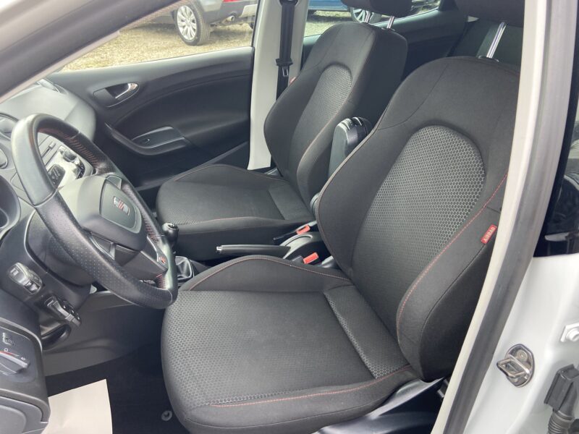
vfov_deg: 53.1
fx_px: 435
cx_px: 290
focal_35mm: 26
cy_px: 217
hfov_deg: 67.3
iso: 125
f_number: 1.8
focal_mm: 4.25
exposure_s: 1/107
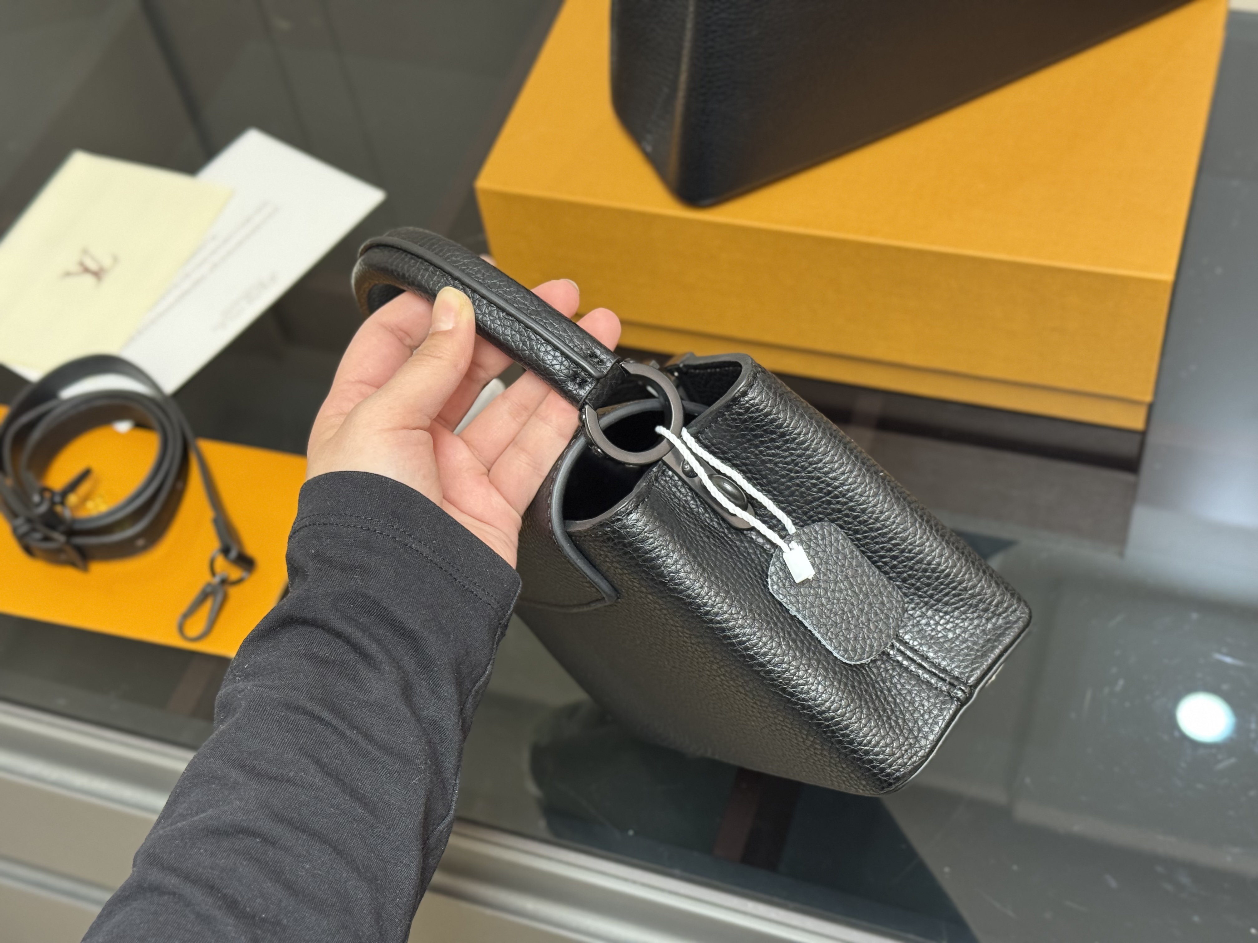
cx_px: 629
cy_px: 472
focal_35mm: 48
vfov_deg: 30.3
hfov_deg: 39.7
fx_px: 1744
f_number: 1.78
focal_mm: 6.76
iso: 200
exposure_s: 1/60
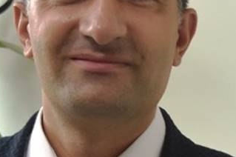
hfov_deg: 9.1
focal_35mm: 226
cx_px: 92
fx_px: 1480
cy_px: 101
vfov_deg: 6.1
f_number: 5
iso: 800
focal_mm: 40
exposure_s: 1/100
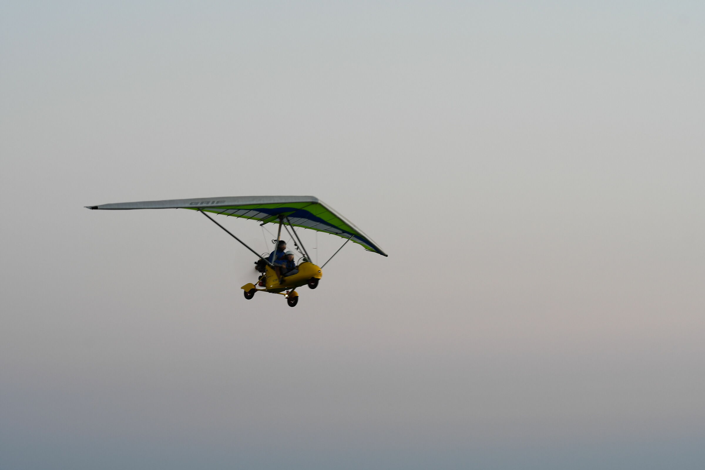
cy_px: 235
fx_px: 2487
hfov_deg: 16.1
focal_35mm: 127
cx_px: 352
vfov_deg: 10.8
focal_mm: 85
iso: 400
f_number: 6.3
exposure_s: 1/50
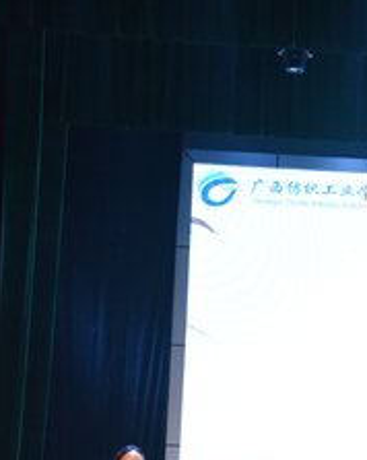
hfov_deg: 14.3
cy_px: 361
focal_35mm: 101
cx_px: 530
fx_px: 1373
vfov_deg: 18.8
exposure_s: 1/320
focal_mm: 40
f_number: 4.5
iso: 4000
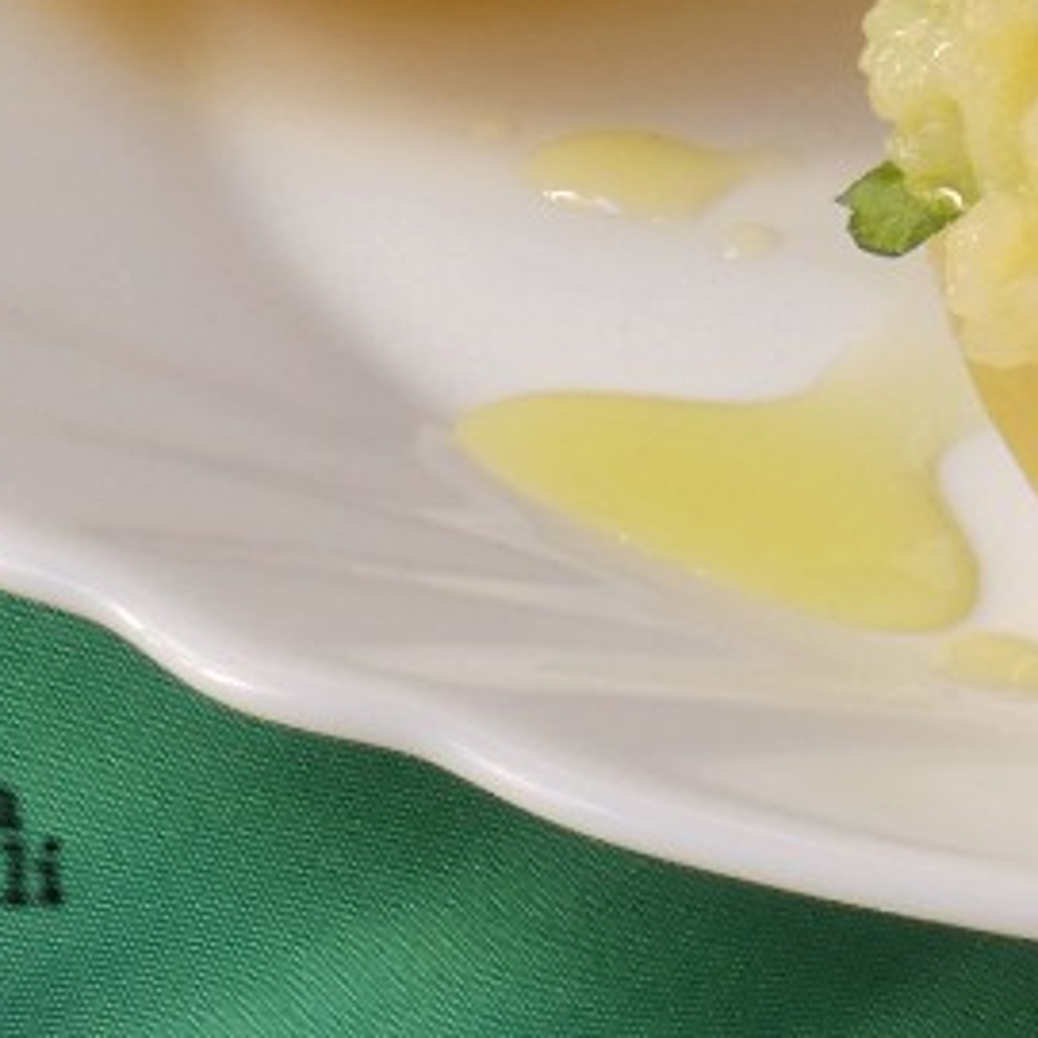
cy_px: -506
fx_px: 23001
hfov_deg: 2.6
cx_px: 1448
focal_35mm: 678
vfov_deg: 2.6
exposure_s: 1/2.5
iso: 80
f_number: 7.1
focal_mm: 30.9
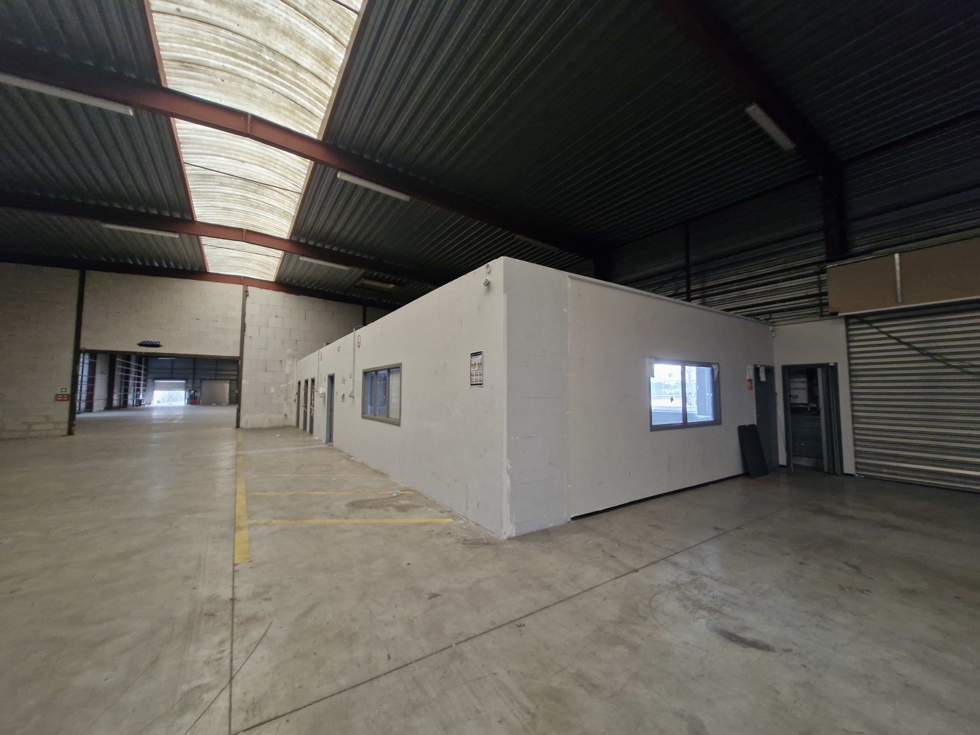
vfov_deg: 89.9
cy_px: 368
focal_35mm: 13
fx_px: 368
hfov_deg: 106.2
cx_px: 490
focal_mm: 1.74
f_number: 2.2
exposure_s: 1/33
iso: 320
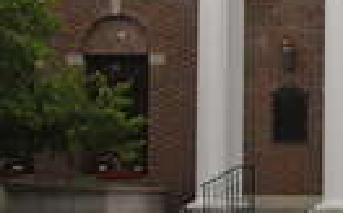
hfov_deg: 9.5
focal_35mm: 216
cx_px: 491
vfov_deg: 6.0
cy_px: -36
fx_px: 2016
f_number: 2.8
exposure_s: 1/323
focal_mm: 5.7
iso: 64
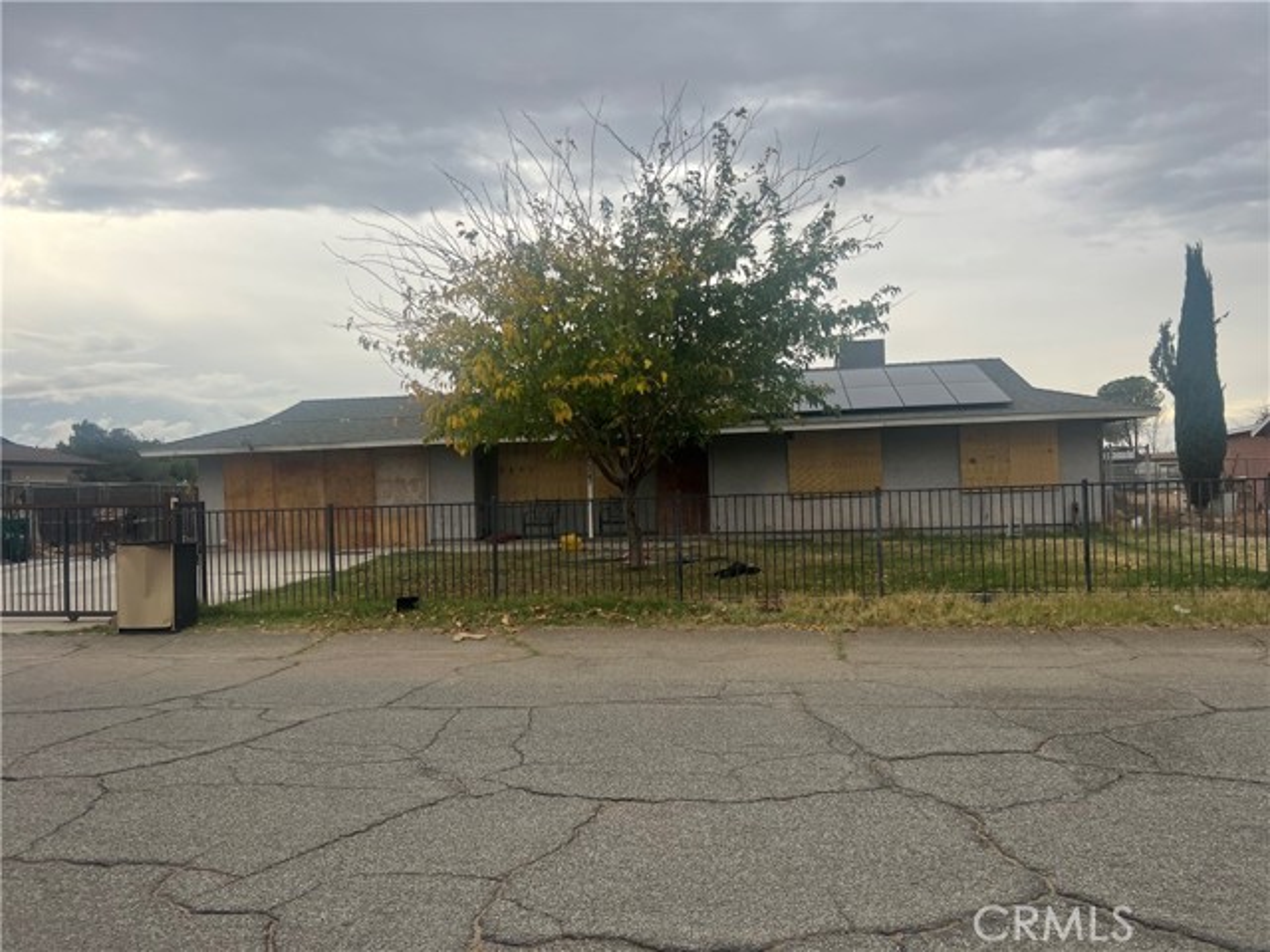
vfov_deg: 53.1
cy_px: 476
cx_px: 635
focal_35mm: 26
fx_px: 954
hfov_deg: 67.3
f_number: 1.5
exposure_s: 1/2008
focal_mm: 5.7
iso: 50
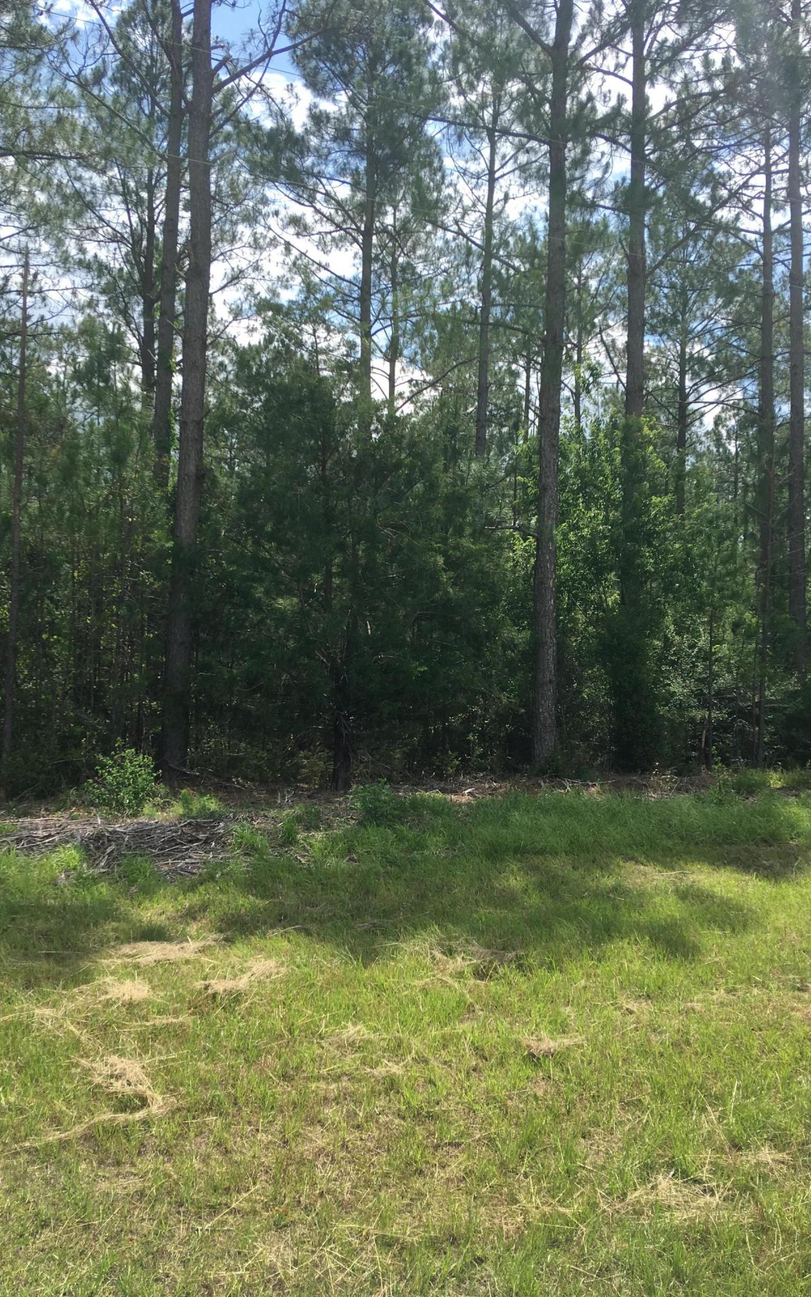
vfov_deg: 61.2
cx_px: 389
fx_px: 1096
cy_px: 649
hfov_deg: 40.6
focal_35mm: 31
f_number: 2.2
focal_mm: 4.15
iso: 25
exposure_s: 1/1221
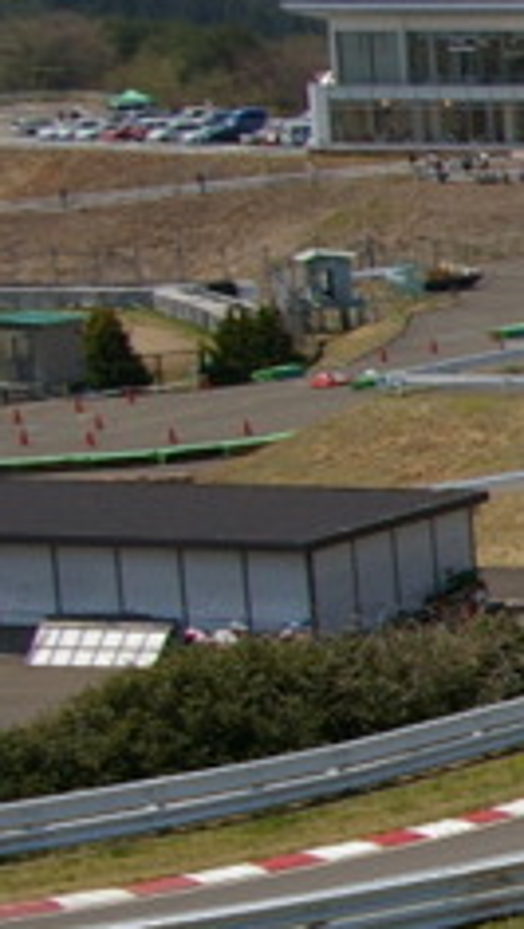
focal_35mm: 184
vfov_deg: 11.7
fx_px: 4545
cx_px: 1950
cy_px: 622
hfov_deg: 5.8
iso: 200
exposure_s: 1/500
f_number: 9.5
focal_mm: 27
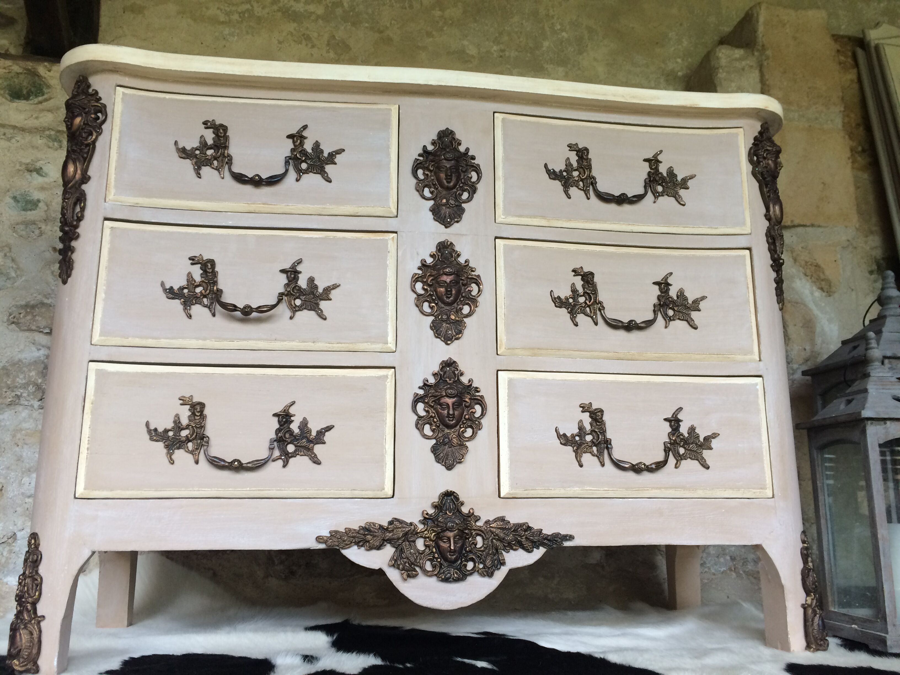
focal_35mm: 29
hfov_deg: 61.7
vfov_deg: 48.2
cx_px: 450
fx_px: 754
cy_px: 338
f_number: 2.2
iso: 50
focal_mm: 4.15
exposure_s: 1/33
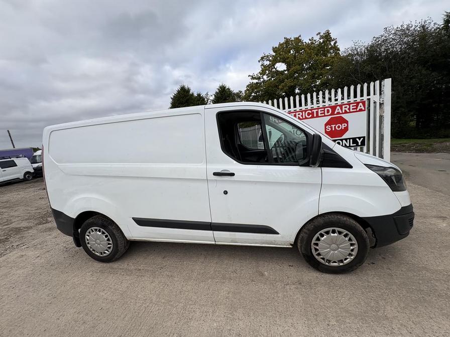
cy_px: 168
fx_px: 182
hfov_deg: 102.1
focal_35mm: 14
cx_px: 225
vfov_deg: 85.7
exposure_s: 1/591
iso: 40
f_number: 2.2
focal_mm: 2.22
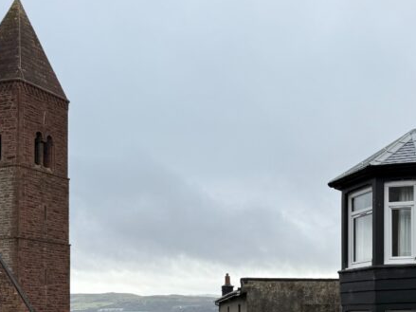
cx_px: 335
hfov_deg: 33.3
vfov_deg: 25.1
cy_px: 299
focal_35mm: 56
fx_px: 673
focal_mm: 6.76
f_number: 1.78
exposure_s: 1/1385
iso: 80
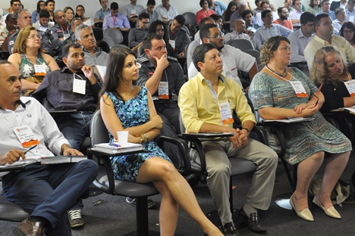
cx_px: 203
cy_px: 88
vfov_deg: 25.0
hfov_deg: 36.8
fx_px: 532
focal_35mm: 54
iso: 800
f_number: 4
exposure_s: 1/50
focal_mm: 28
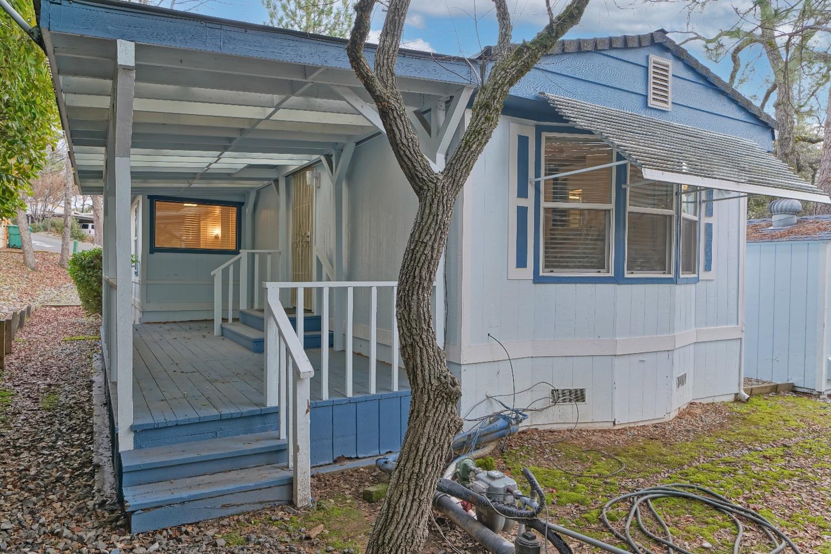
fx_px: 554
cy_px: 277
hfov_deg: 73.7
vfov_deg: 53.1
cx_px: 416
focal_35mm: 24
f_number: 7.1
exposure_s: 1/6
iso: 100
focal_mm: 24
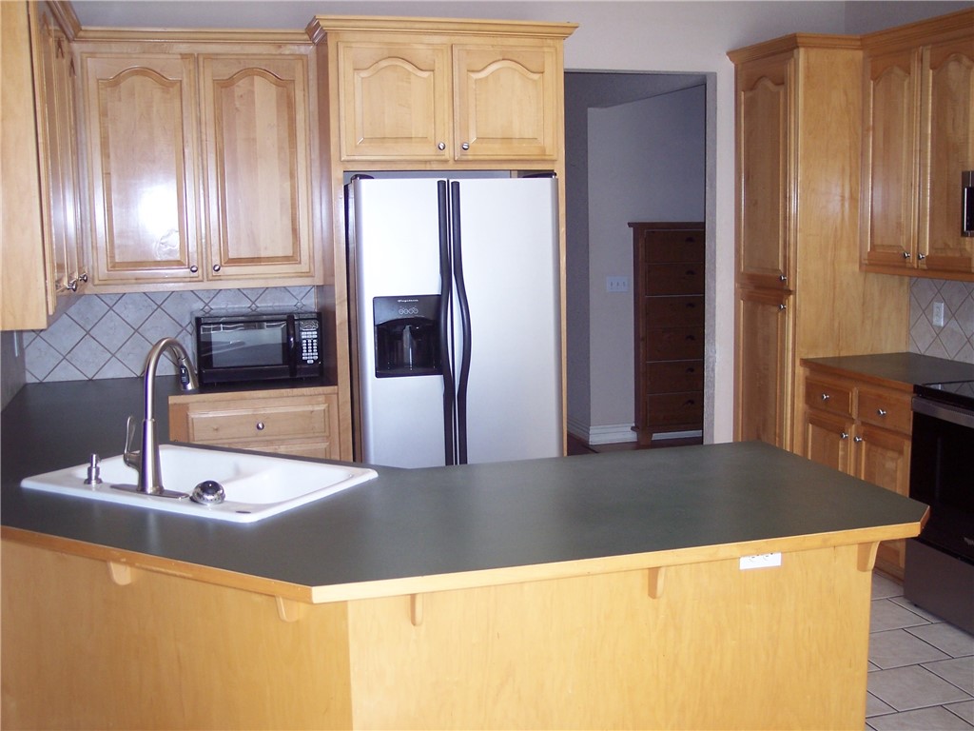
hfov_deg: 47.9
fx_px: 1097
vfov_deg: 36.8
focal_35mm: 39
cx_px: 487
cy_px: 366
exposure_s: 1/60
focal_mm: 8
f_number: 2.8
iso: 140
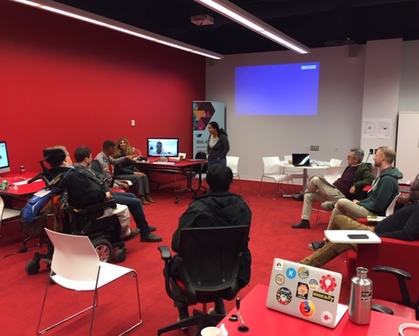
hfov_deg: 57.1
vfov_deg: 47.1
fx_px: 384
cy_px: 164
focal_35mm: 31
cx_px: 228
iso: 80
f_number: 2.2
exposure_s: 1/30
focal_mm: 4.15
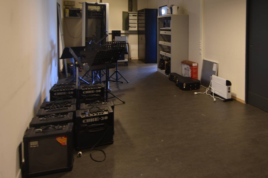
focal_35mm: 30
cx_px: 188
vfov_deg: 41.7
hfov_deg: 59.8
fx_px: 223
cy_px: 35
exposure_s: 1/4
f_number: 4
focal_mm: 12
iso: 200
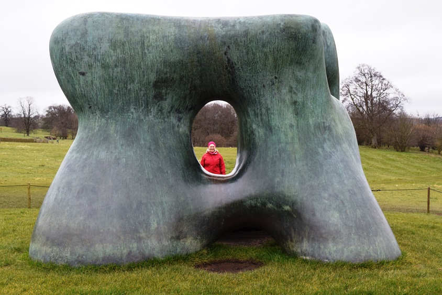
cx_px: 221
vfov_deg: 29.0
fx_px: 571
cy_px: 148
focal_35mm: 46
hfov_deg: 42.3
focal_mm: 31
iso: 280
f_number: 8
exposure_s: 1/250
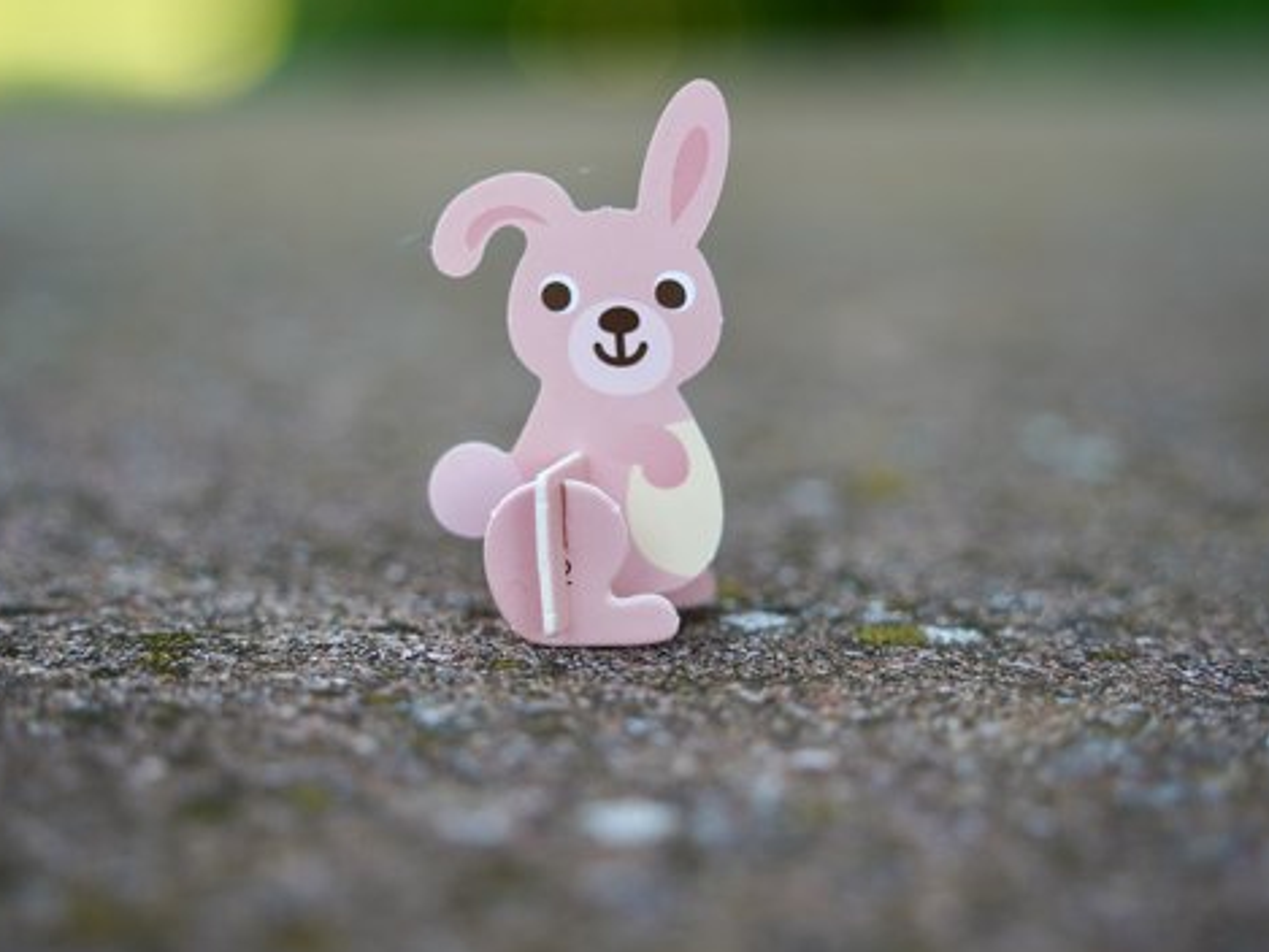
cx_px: 617
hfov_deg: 24.7
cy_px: 433
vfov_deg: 18.7
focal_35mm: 79
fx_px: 2897
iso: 100
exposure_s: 1/80
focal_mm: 63
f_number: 4
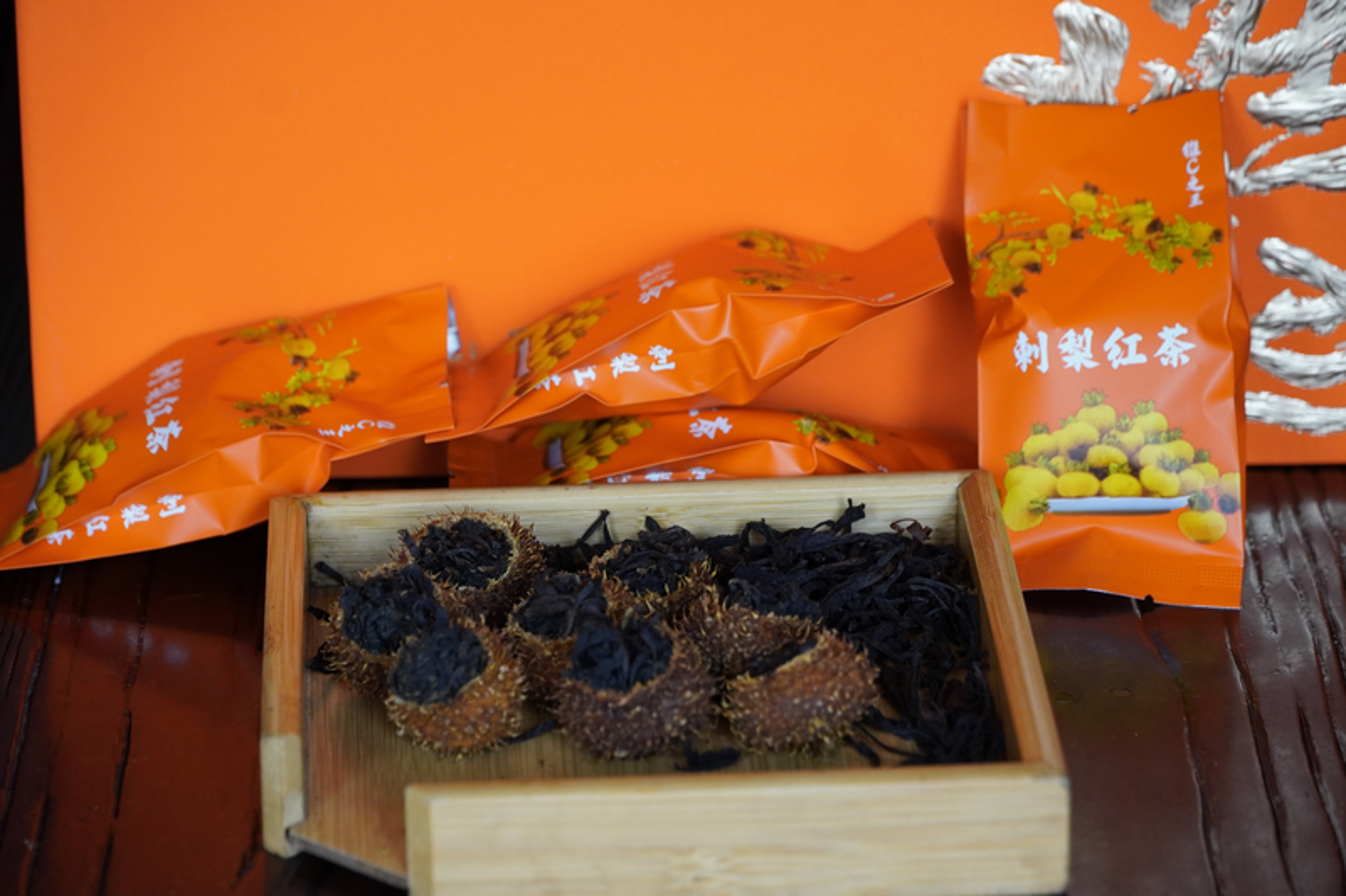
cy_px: 448
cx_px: 673
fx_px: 5663
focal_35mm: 152
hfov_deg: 13.6
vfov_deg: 9.1
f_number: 5.6
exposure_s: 1/200
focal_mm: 101
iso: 1000
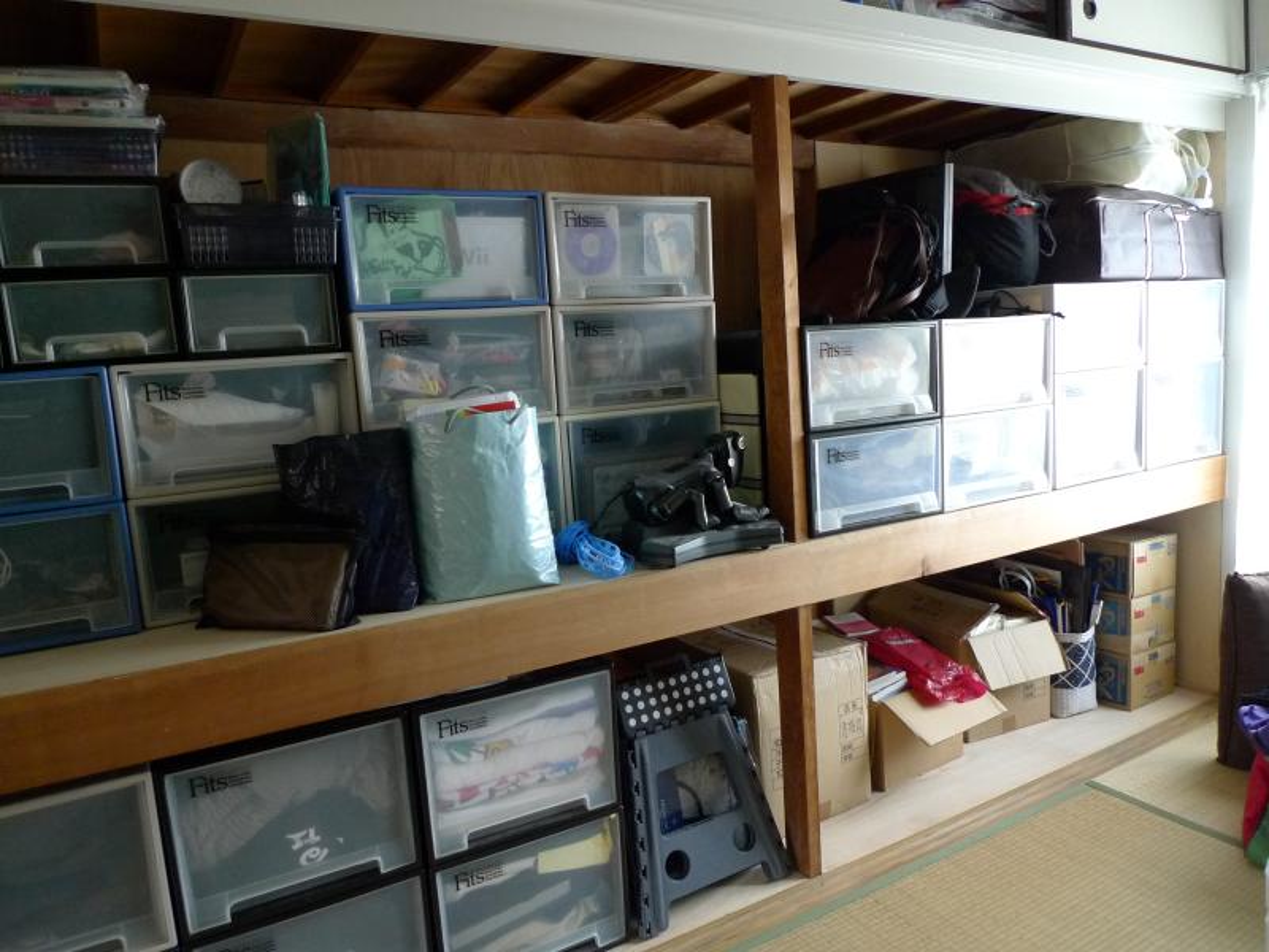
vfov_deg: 56.8
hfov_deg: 71.6
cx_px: 634
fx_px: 880
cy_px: 476
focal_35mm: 24
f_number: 2
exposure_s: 1/30
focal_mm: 5.1
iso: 400
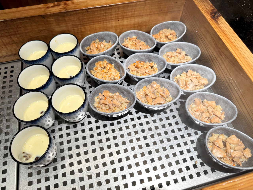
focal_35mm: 24
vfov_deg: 56.8
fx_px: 175
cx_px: 126
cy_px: 95
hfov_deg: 71.6
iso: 100
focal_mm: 6.76
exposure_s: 1/120
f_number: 1.78
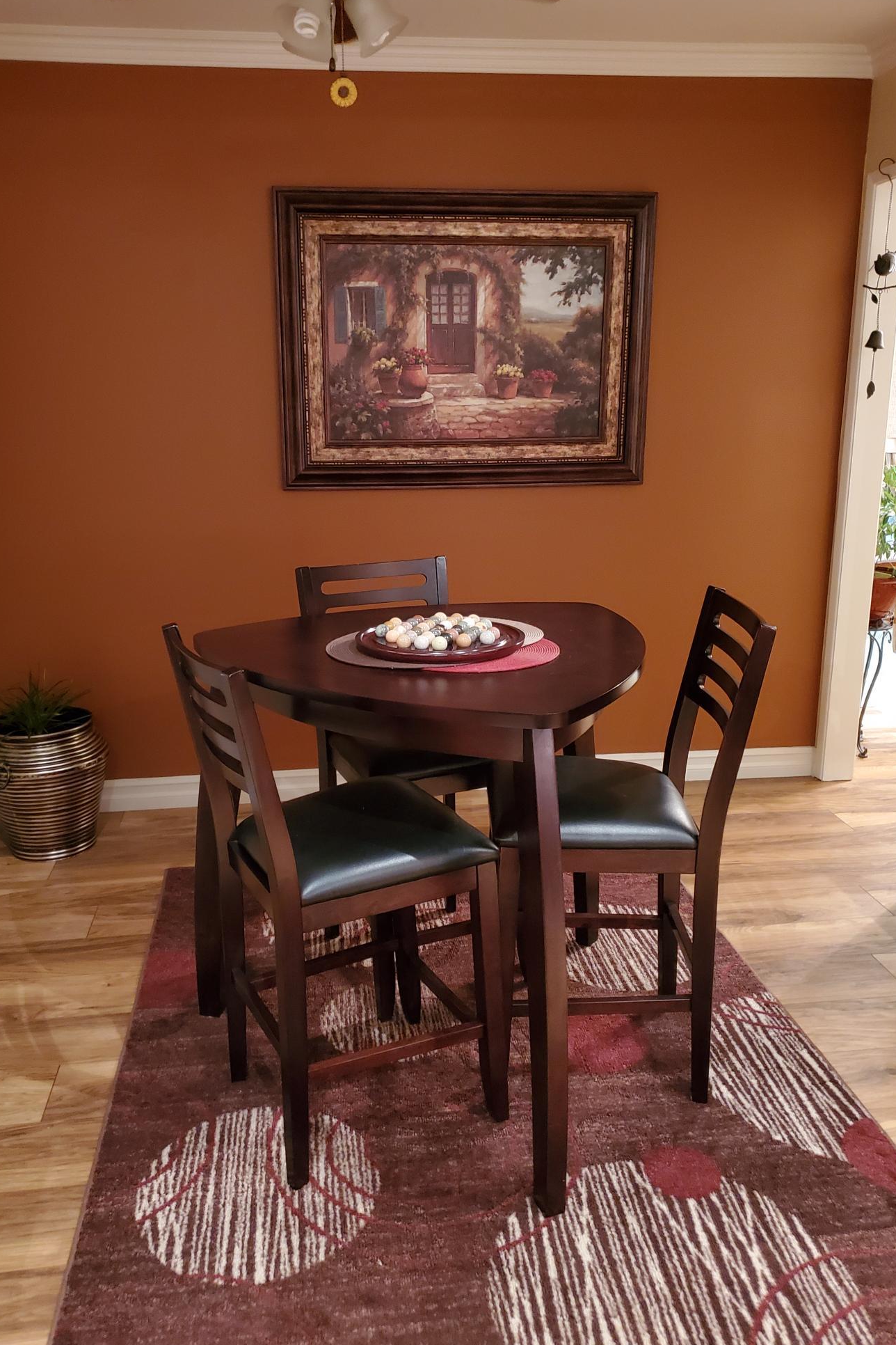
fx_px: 1045
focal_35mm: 28
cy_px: 676
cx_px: 413
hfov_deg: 46.4
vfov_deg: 65.5
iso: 640
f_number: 1.5
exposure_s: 1/11
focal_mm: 4.3
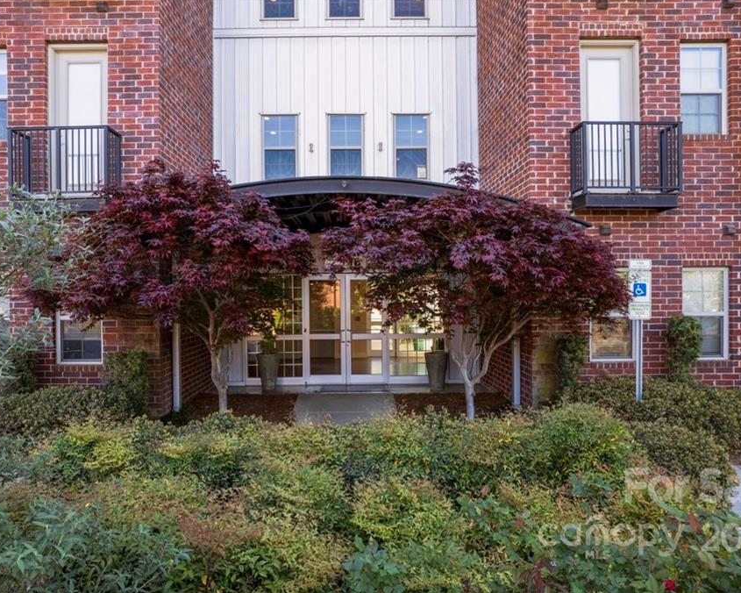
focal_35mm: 25
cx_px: 352
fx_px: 548
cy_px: 296
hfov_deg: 68.1
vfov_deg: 56.8
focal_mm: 8.38
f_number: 2.8
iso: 110
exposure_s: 1/125
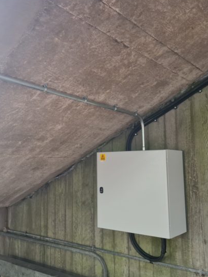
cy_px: 132
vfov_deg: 50.1
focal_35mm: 37
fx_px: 296
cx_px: 72
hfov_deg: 38.3
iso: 320
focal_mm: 5.4
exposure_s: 1/50
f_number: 1.8
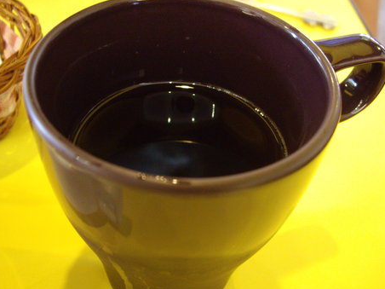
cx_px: 197
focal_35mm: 42
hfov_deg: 44.8
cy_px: 131
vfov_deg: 34.3
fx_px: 467
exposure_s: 1/10
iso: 400
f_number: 2.8
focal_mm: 7.9
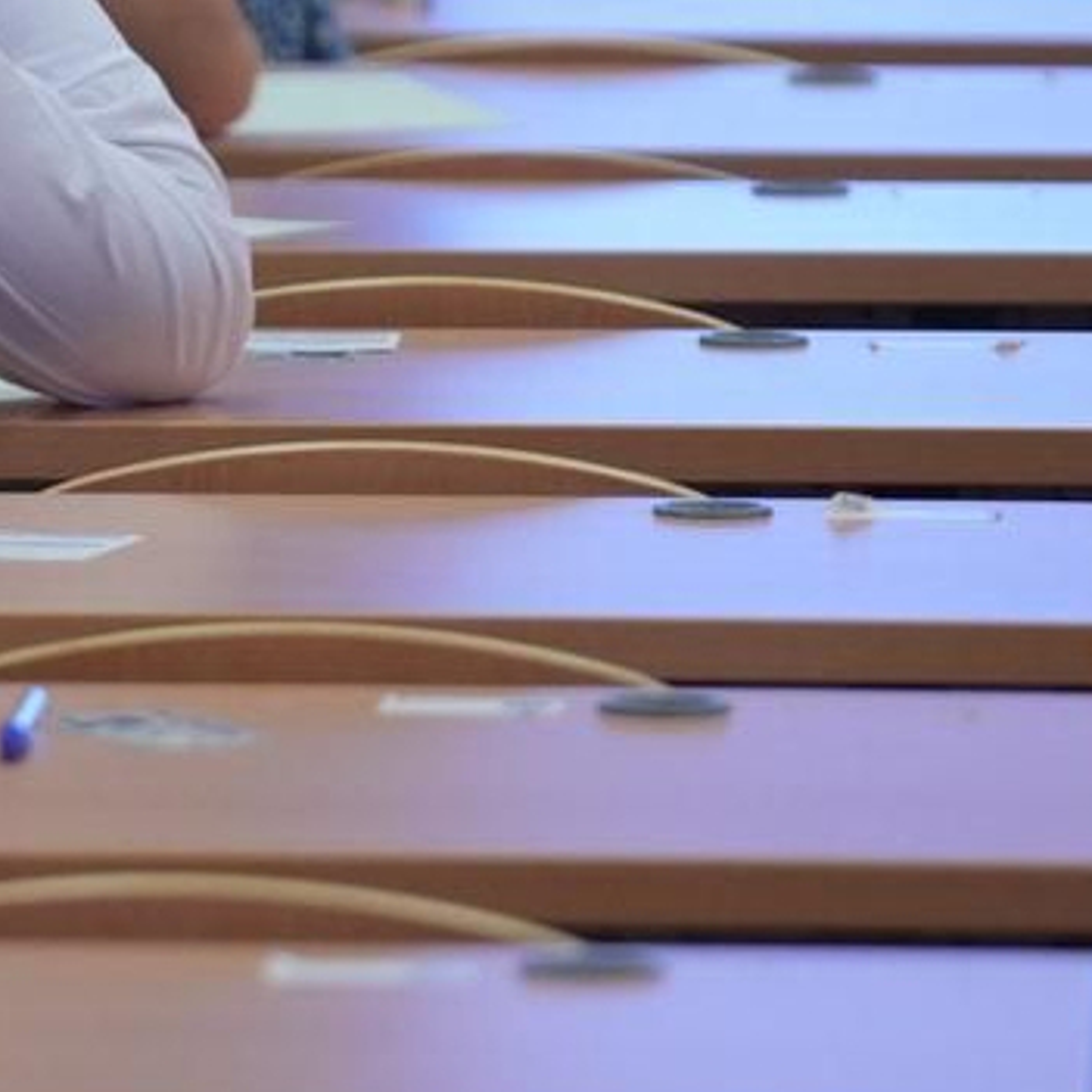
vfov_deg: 2.7
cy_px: -263
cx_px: -286
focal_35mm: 640
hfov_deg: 2.7
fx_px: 22842
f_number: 4
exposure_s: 1/160
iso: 1250
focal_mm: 165
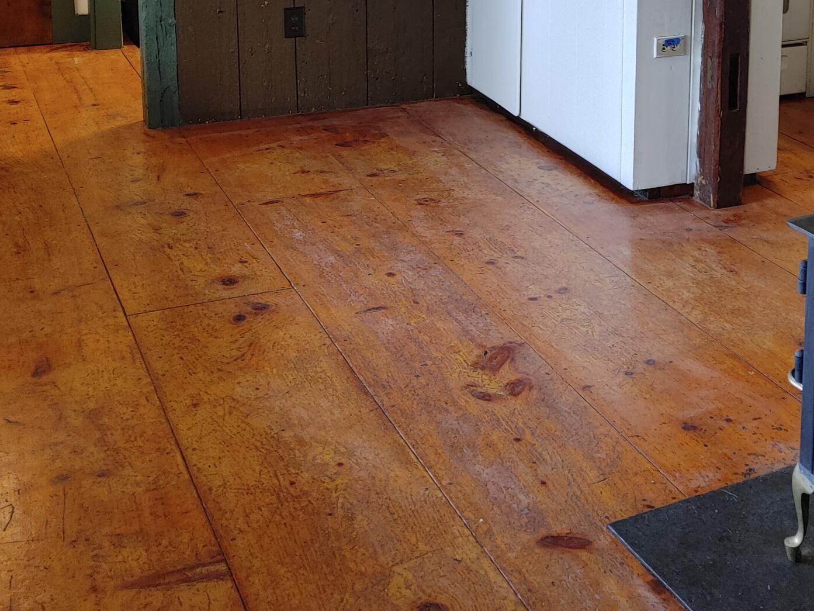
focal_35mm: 56
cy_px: -23
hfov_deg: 33.8
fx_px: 1317
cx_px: 595
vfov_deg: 24.7
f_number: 1.8
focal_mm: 5.58
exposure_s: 1/30
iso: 200
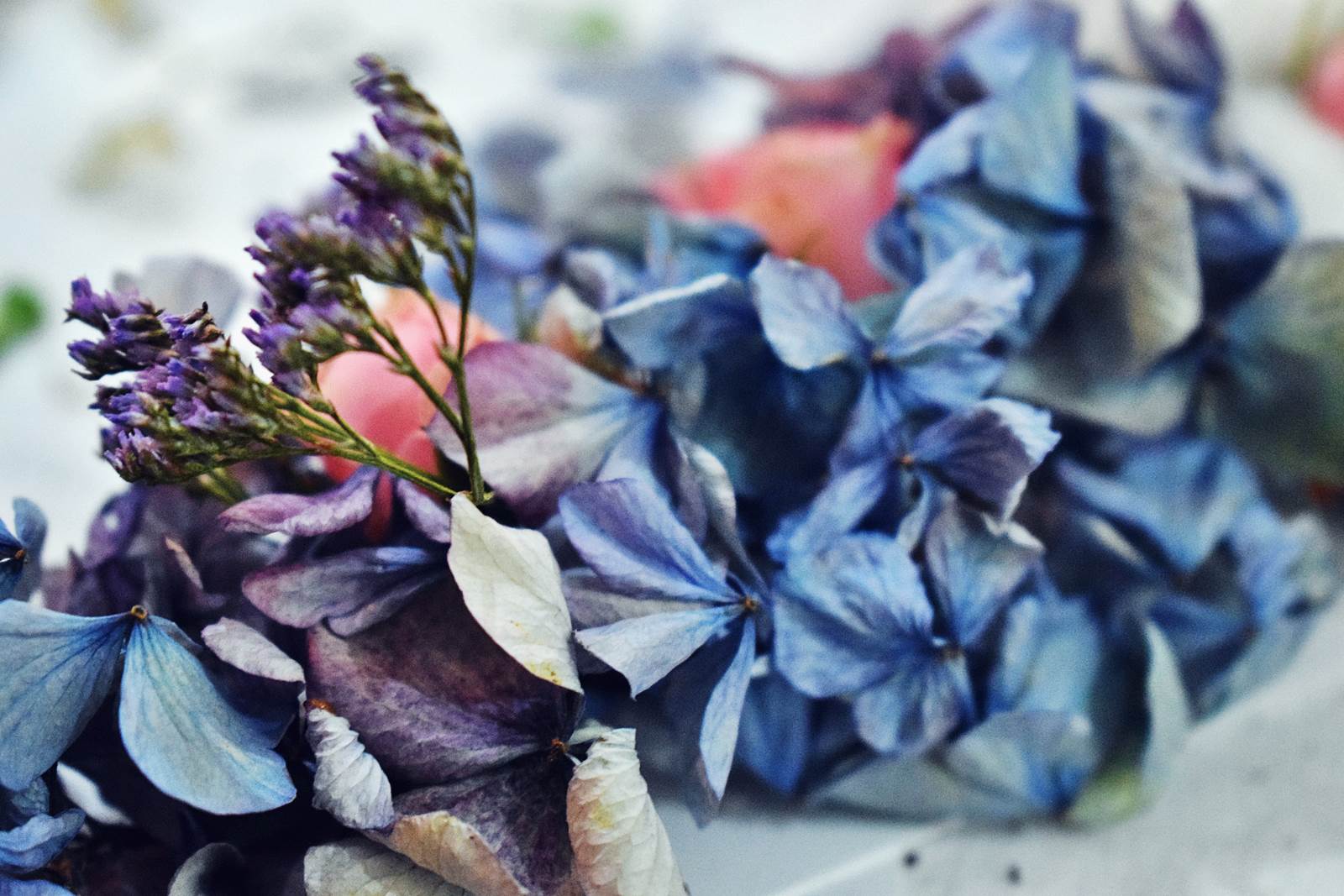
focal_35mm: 78
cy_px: 448
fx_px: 2912
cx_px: 672
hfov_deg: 26.0
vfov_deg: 17.5
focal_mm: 52
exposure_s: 1/60
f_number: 5.6
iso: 4500
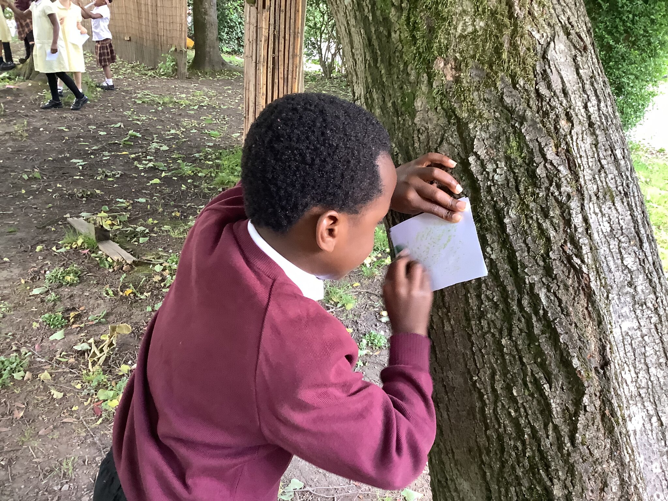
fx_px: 598
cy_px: 250
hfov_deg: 58.4
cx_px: 334
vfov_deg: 45.4
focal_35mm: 31
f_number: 2.4
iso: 250
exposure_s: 1/50
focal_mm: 3.3
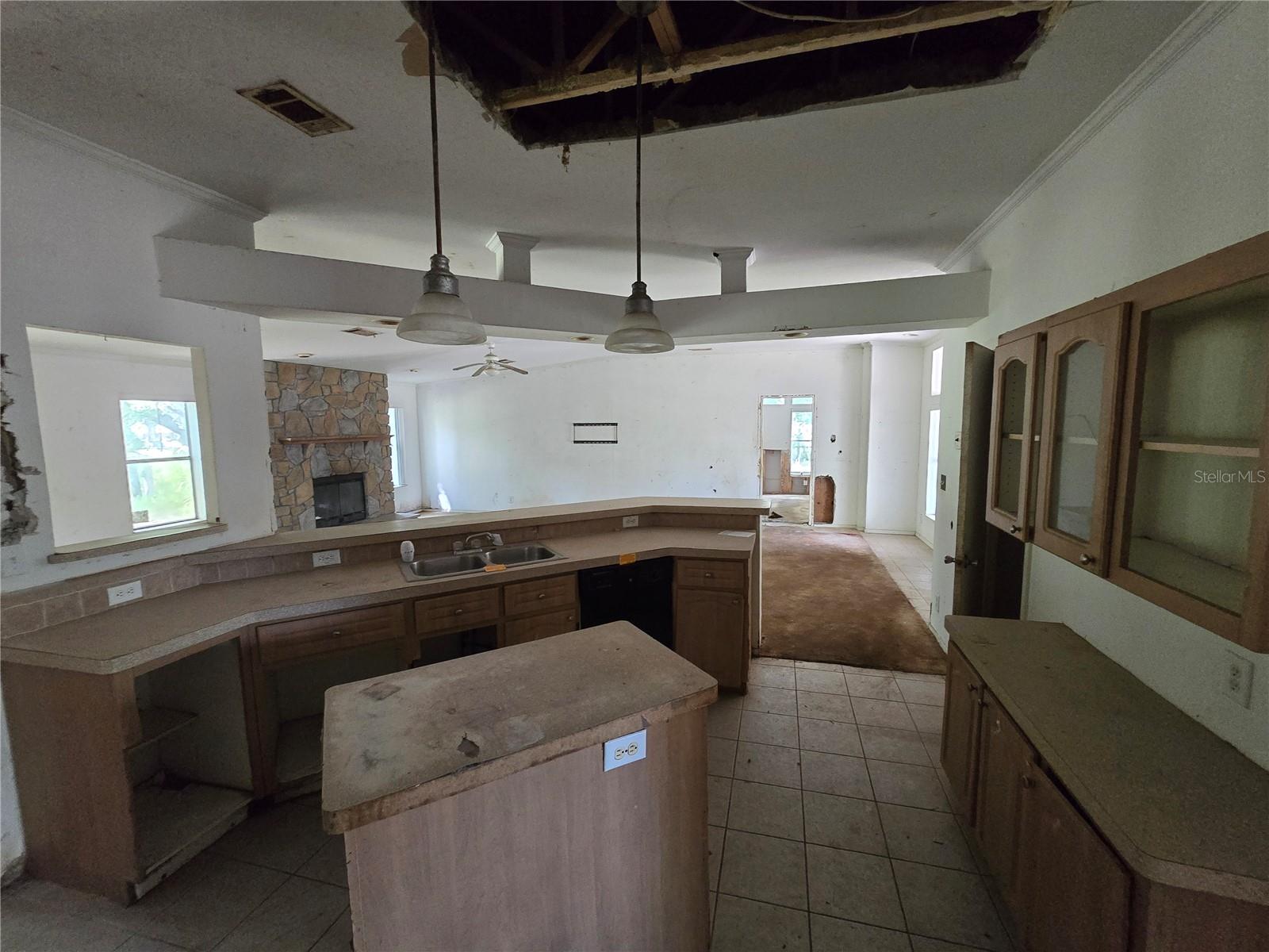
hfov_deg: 106.2
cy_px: 476
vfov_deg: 89.9
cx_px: 634
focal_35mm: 13
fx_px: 477
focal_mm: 2.2
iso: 800
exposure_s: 1/60
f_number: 2.2
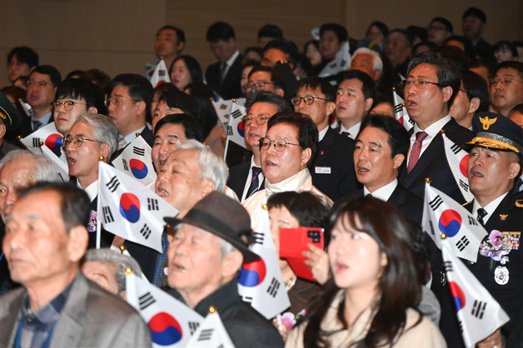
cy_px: 174
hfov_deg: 10.3
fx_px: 2904
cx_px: 262
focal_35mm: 200
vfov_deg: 6.9
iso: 2500
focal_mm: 200
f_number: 6.3
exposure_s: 1/160
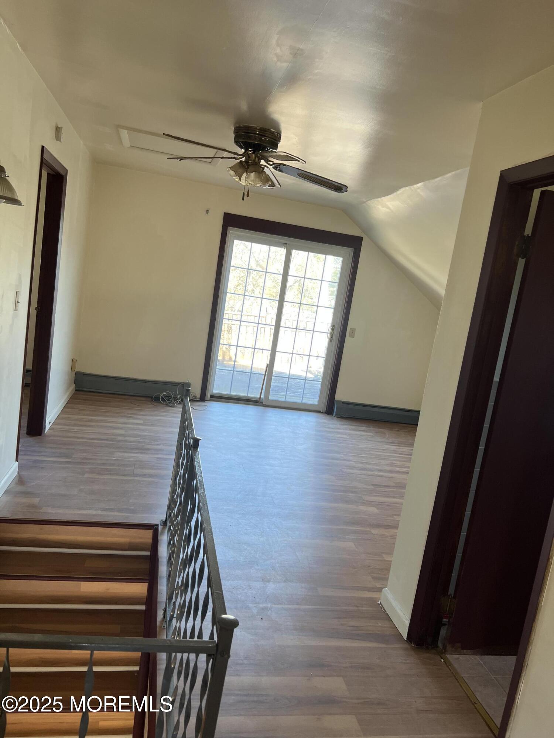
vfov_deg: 67.3
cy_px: 369
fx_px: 555
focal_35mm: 26
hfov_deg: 53.1
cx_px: 277
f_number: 1.5
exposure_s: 1/121
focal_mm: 5.7
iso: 80
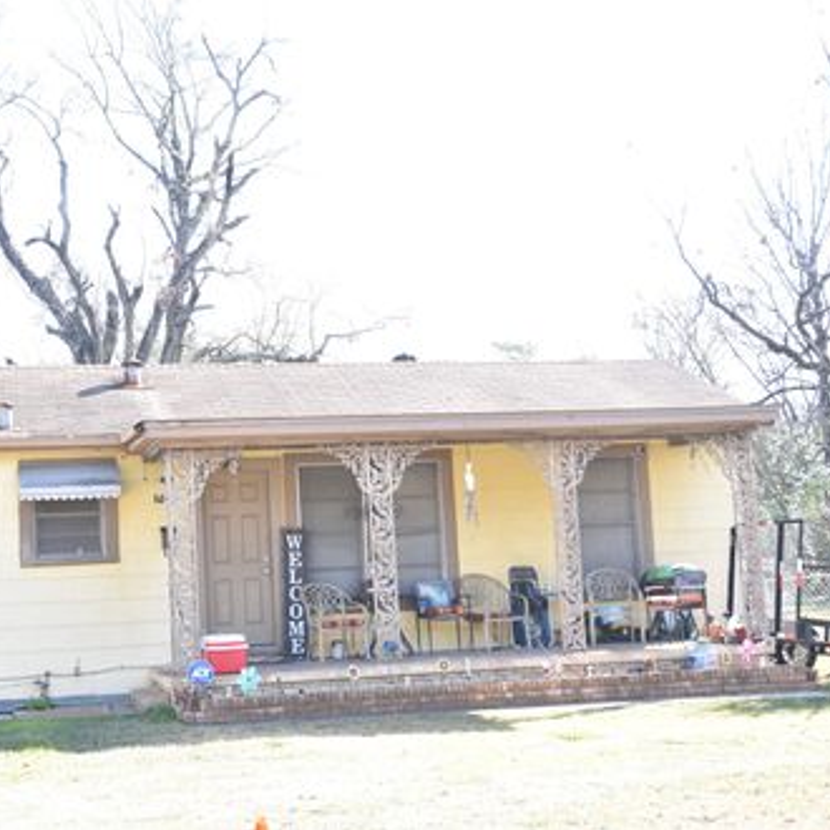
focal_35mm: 54
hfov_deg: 31.4
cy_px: 416
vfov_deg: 31.6
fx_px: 1465
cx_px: 287
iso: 250
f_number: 8
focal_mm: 28
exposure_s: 1/60
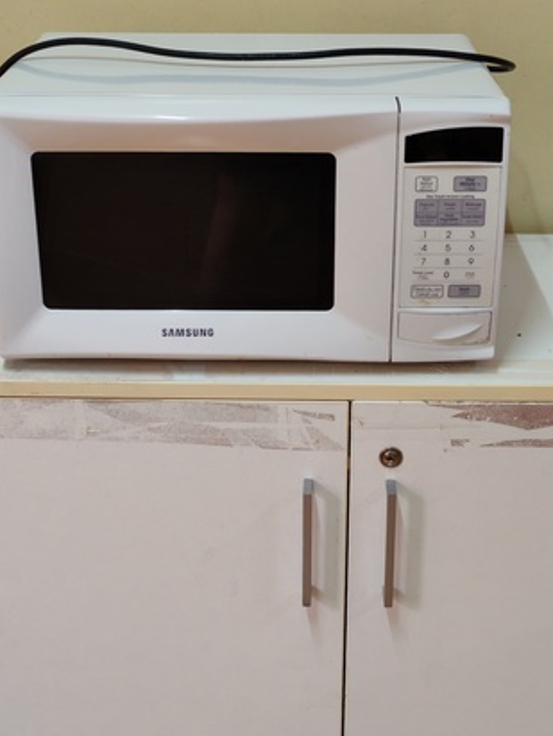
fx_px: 1276
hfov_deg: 24.5
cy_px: 329
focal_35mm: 60
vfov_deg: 32.1
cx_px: 269
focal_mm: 5.52
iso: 500
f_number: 1.95
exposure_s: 1/50
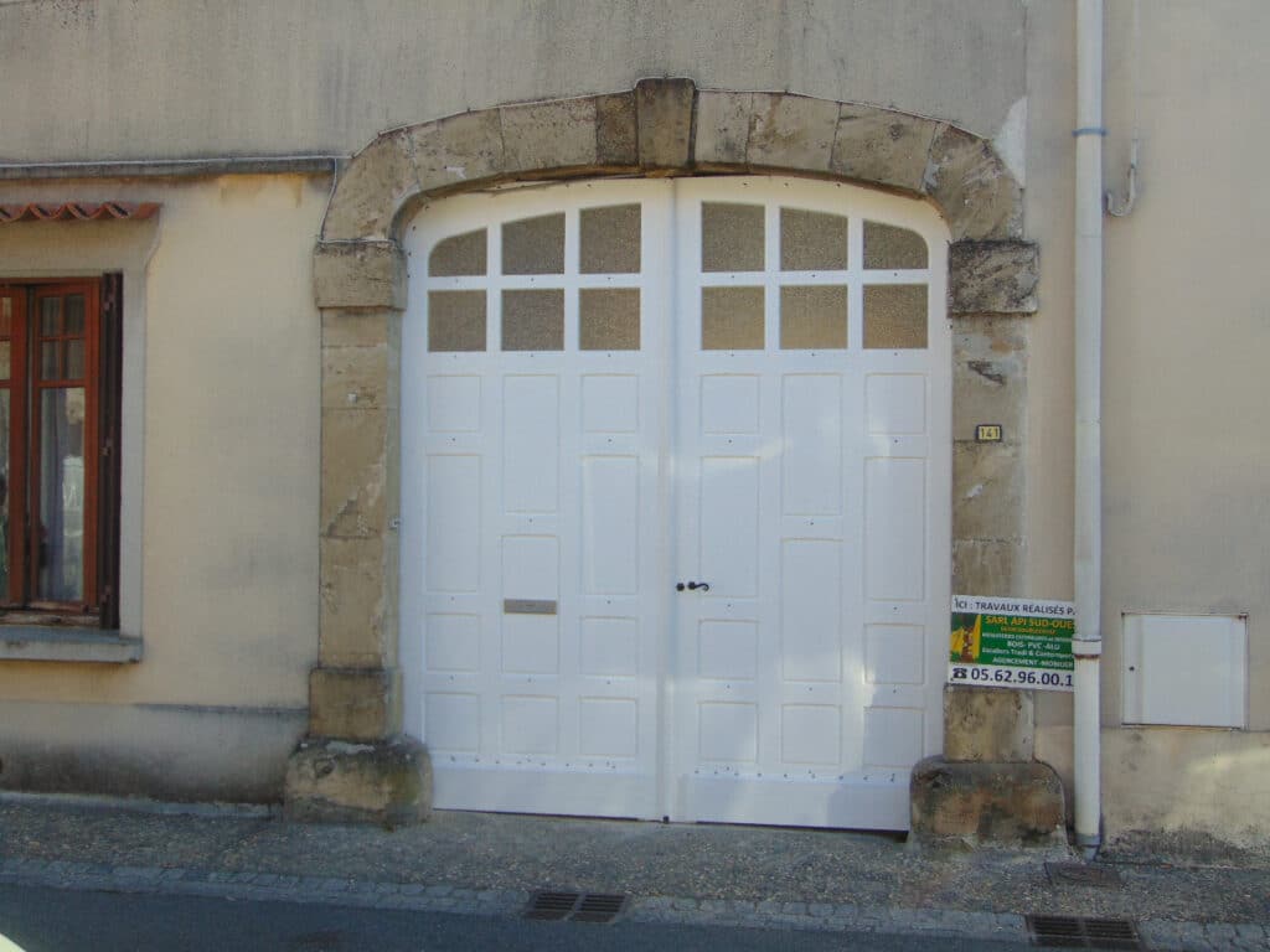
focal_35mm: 42
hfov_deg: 44.8
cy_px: 476
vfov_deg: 34.3
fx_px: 1541
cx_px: 635
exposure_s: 1/320
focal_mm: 7.6
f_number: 3.3
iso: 80
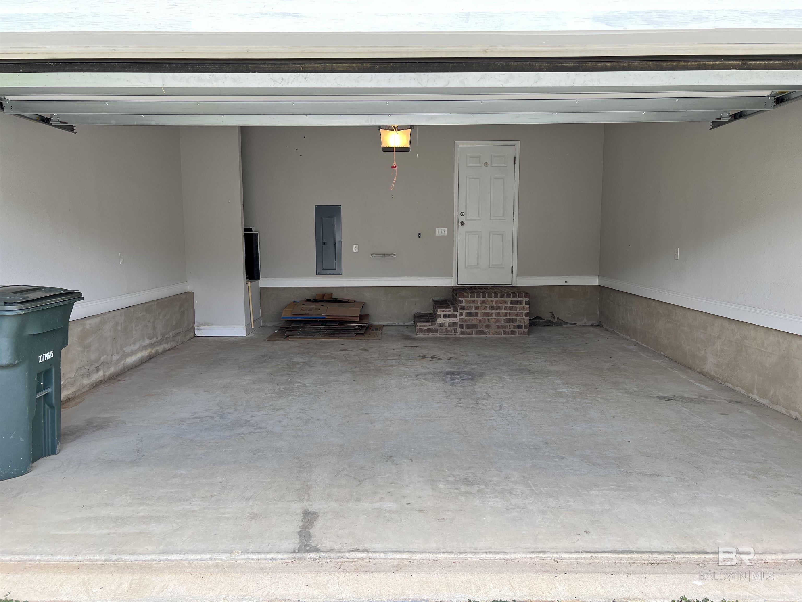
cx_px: 401
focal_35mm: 26
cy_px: 301
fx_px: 602
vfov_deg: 53.1
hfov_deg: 67.3
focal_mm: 5.7
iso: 50
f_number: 1.5
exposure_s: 1/125
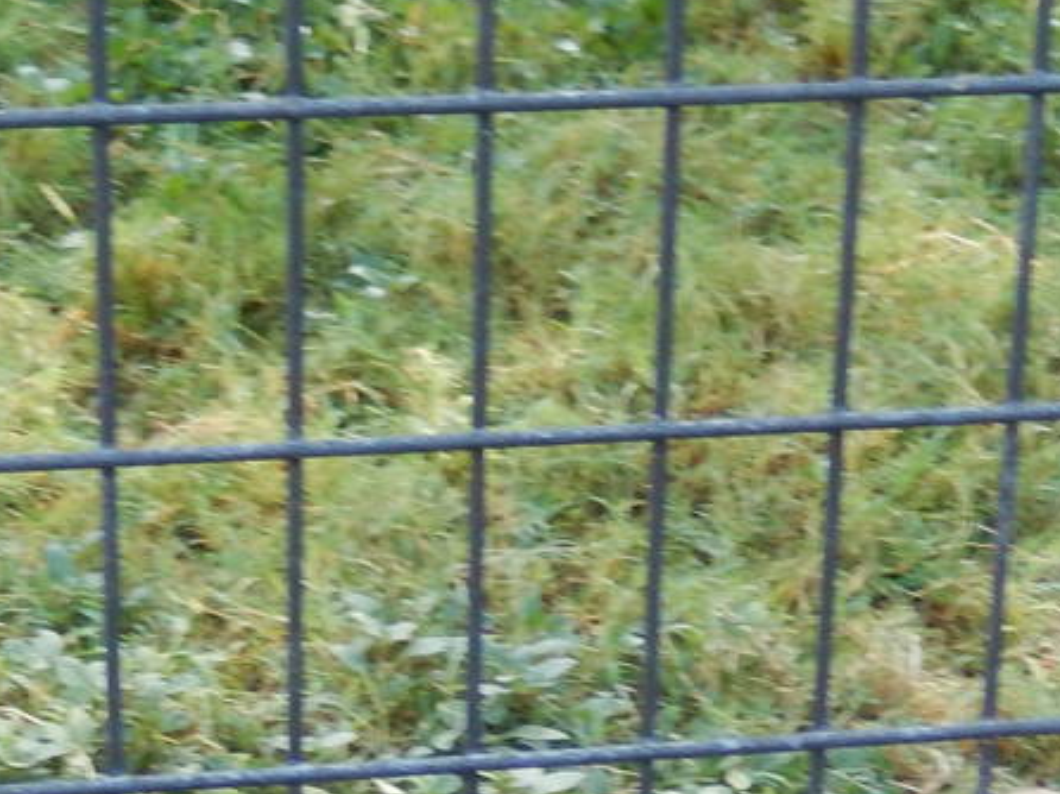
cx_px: 1188
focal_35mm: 183
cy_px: 1319
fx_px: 5601
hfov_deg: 10.7
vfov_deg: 7.9
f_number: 4.5
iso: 125
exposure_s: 1/40
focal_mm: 9.2
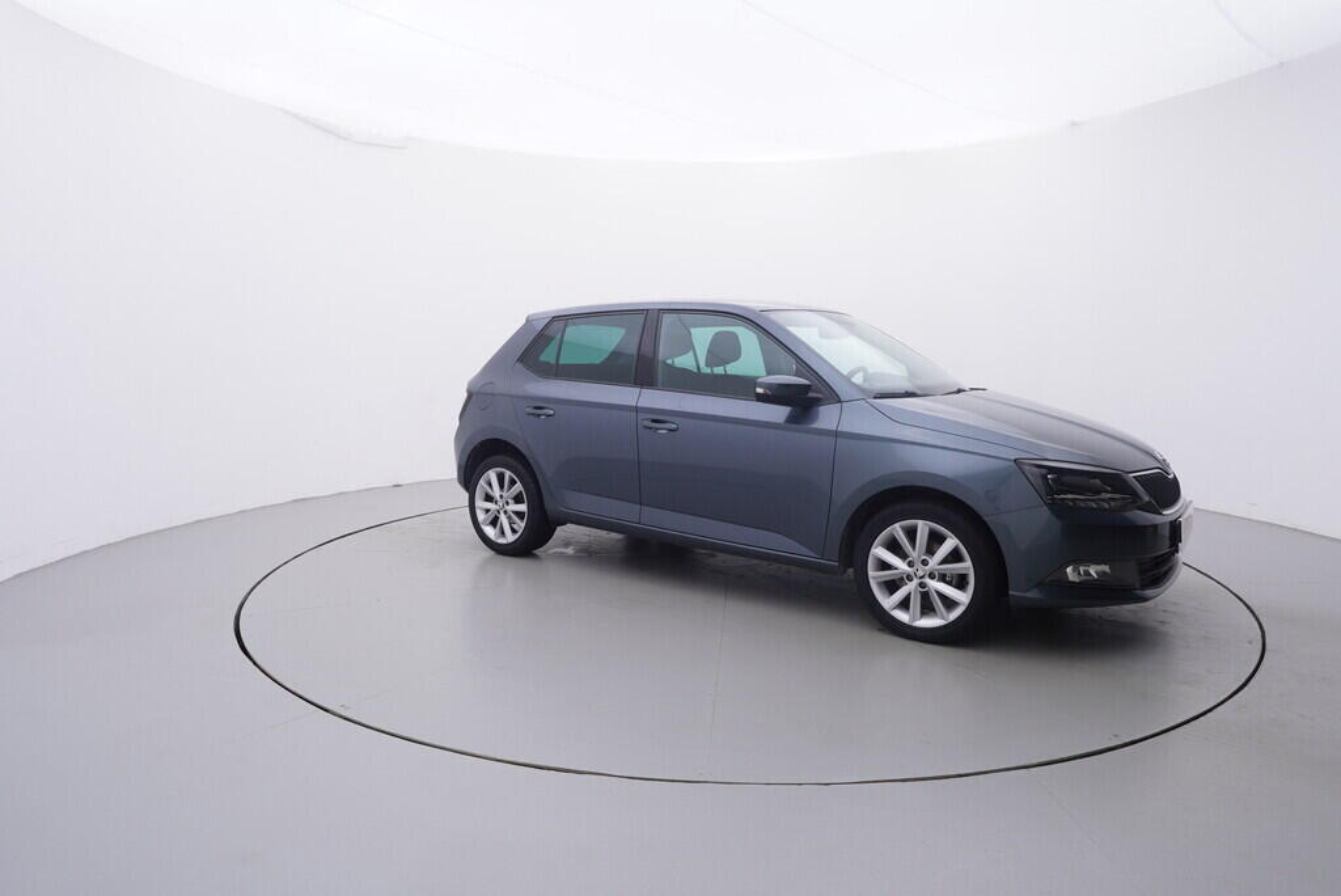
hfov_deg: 77.3
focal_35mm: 22
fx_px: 839
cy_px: 448
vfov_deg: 56.2
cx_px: 670
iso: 200
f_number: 5
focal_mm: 15
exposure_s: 1/80
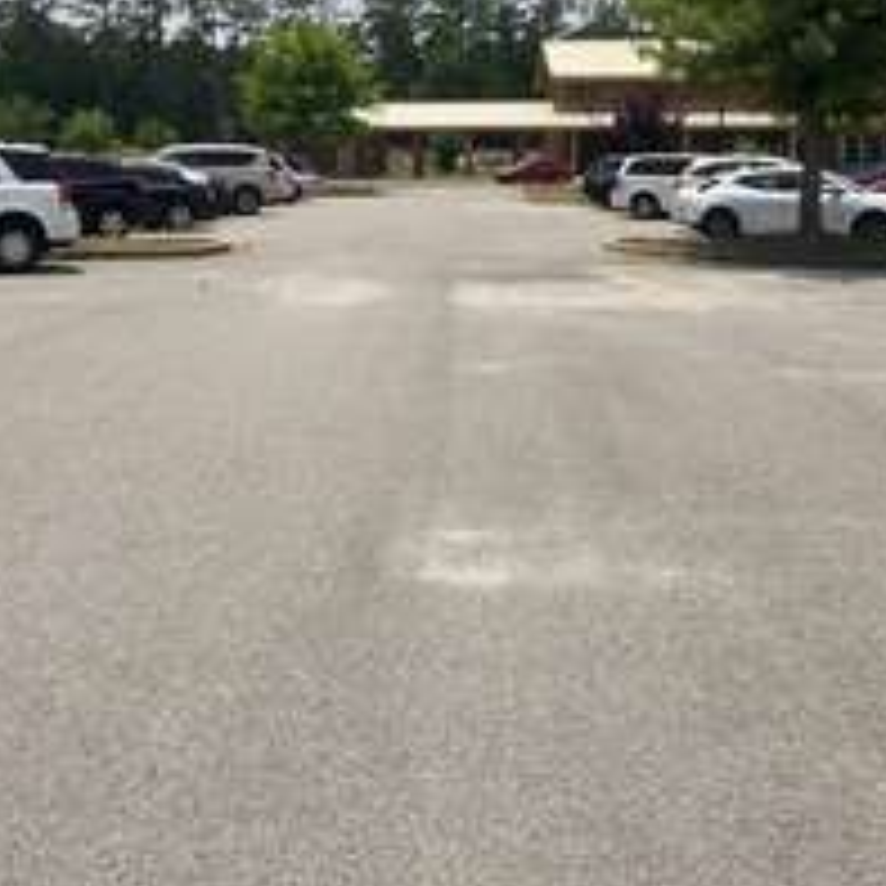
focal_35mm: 52
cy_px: 306
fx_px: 1506
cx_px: 373
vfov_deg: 32.6
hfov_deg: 32.7
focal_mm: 4.15
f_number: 2.2
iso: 25
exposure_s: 1/3077
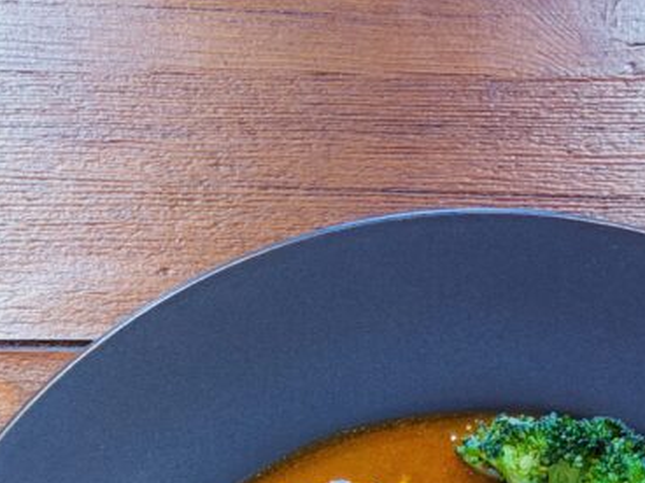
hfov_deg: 11.8
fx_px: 3112
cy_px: 670
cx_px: 384
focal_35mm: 167
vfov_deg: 8.7
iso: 250
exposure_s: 1/120
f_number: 1.78
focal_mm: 6.76
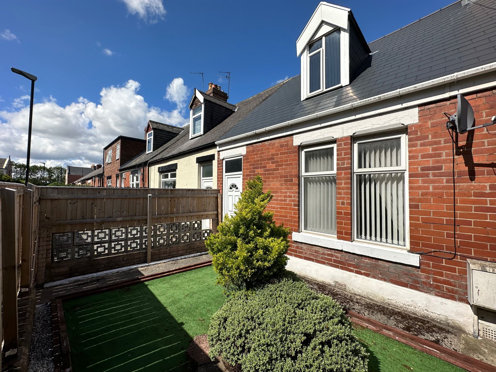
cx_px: 248
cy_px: 186
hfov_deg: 102.1
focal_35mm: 14
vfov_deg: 85.7
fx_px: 201
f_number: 2.2
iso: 50
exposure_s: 1/3205
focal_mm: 2.22
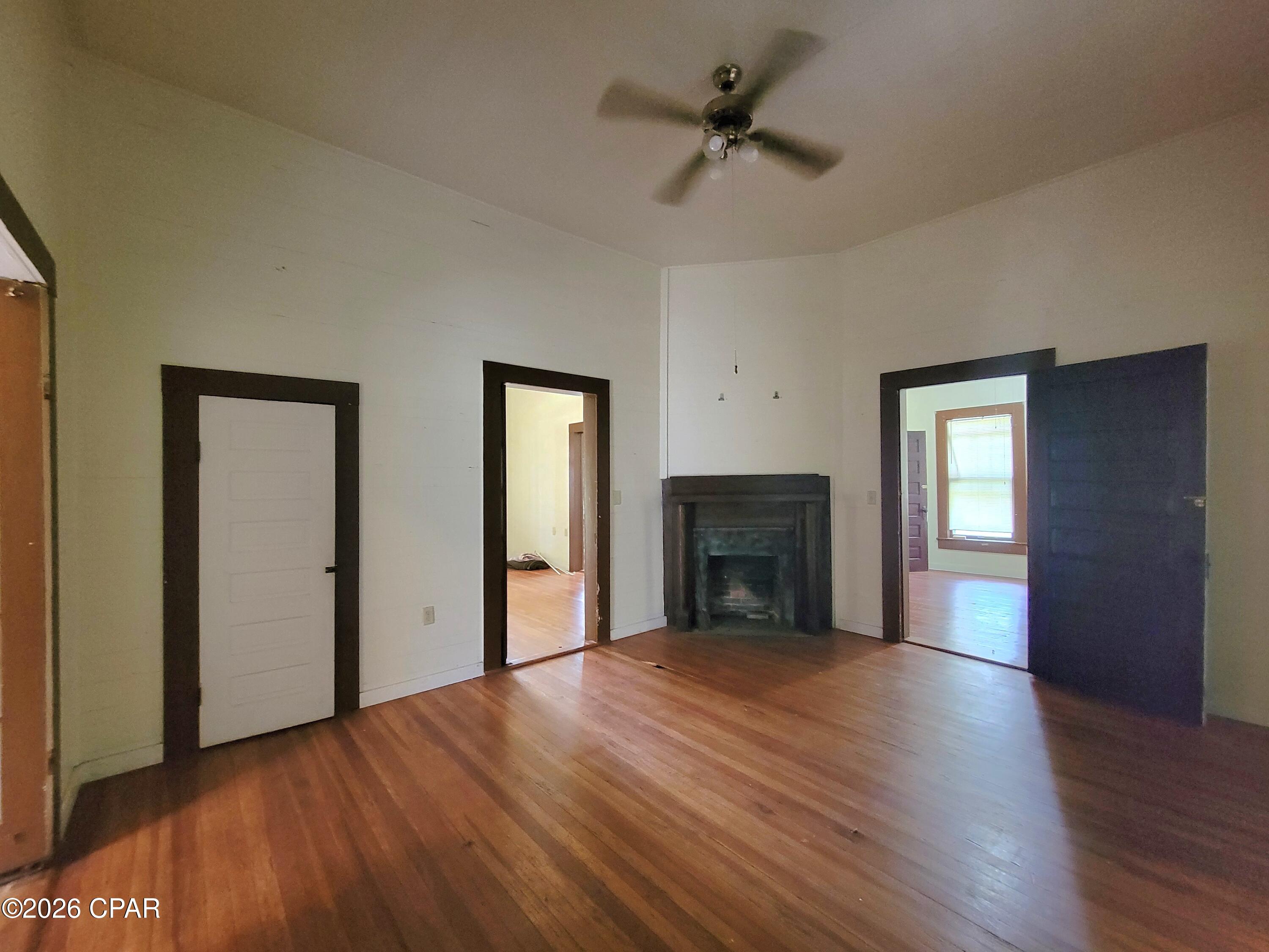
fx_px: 477
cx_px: 634
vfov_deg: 89.9
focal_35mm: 13
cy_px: 476
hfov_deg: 106.2
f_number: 2.2
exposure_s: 1/24
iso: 800
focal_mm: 2.2
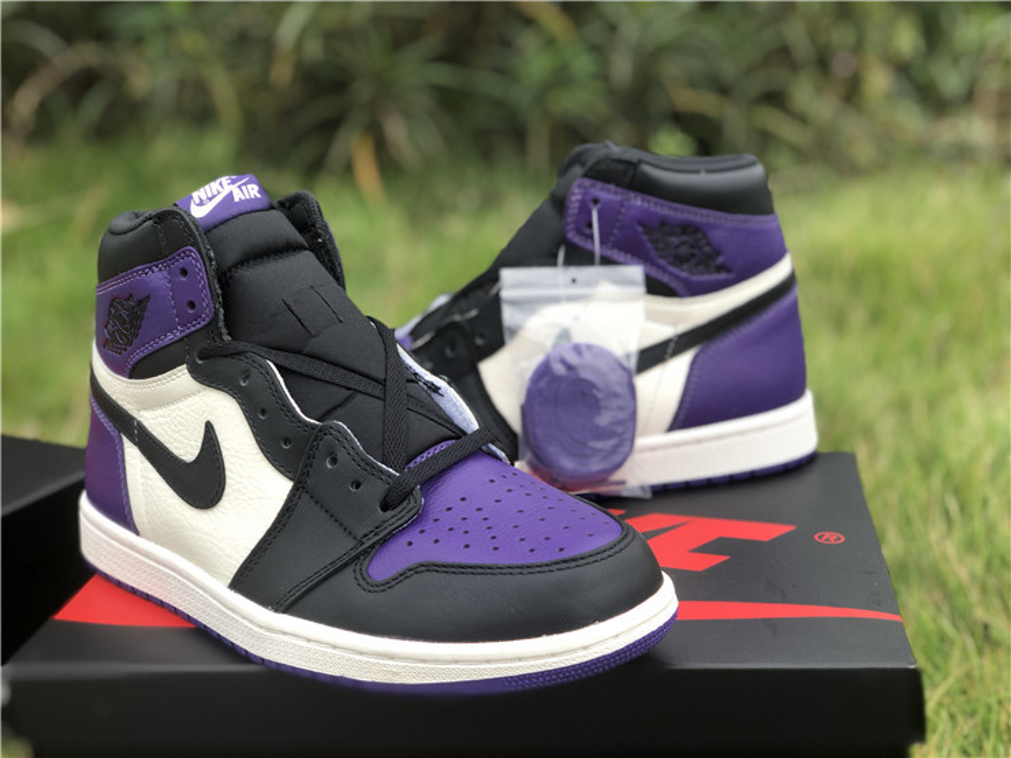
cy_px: 379
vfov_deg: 28.0
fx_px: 1519
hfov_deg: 36.8
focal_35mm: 52
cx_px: 506
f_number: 2.4
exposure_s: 1/100
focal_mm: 6
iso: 16
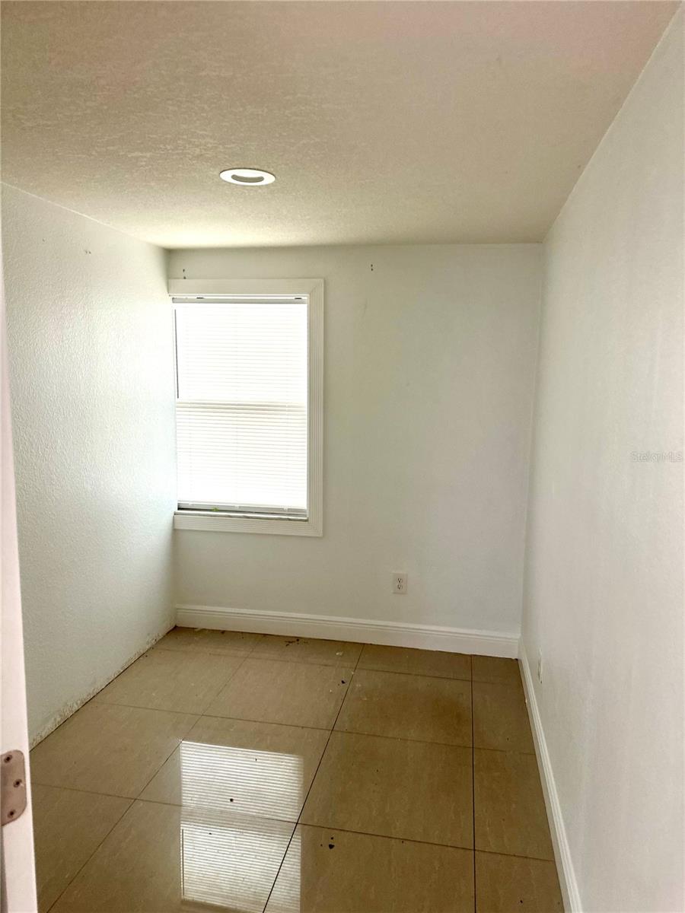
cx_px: 342
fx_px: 633
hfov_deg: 56.8
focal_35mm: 24
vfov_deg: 71.6
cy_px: 456
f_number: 1.78
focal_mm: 6.86
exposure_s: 1/60
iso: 160
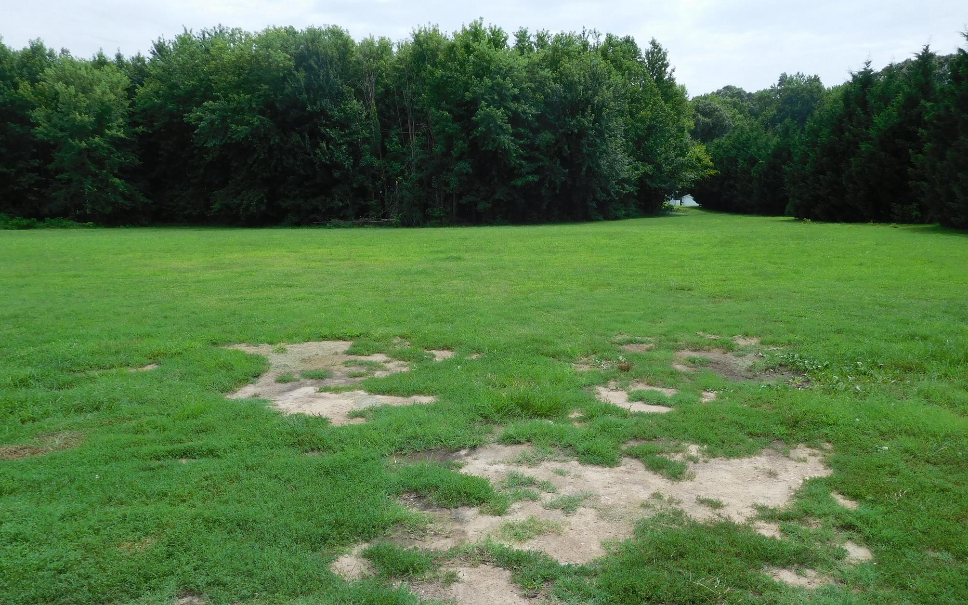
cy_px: 313
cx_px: 490
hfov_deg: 68.4
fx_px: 712
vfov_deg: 46.0
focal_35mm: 27
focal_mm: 4.5
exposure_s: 1/400
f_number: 6.8
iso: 125
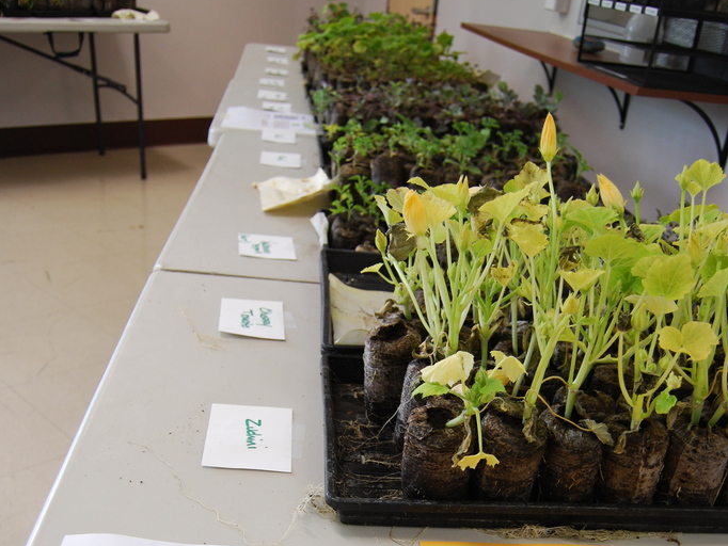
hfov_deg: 47.8
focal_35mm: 39
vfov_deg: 35.4
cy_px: 453
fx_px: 820
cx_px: 365
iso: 400
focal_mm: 18
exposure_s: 1/60
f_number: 3.5
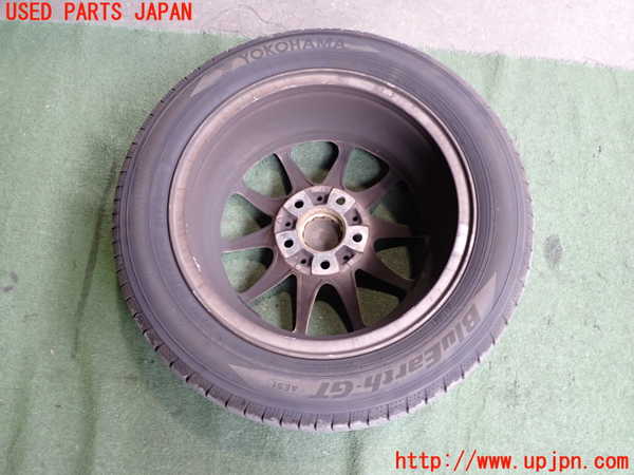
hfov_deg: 60.0
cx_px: 317
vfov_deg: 46.8
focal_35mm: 30
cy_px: 238
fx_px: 549
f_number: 2.3
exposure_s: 1/30
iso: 250
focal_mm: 5.4
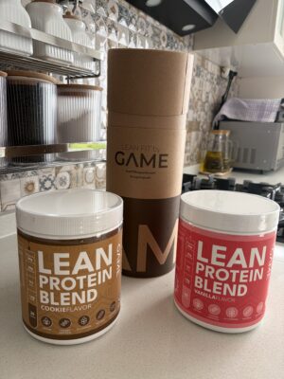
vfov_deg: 67.3
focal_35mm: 26
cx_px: 142
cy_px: 190
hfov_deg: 53.1
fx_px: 284
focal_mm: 5.96
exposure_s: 1/121
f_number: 1.6
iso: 40
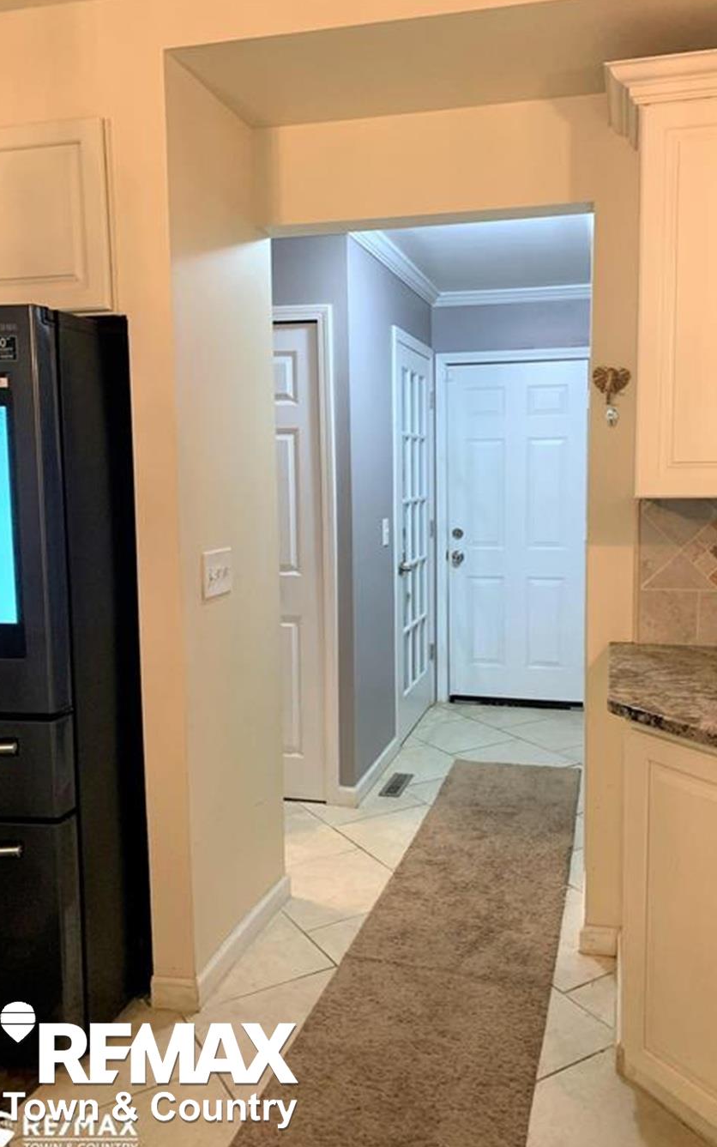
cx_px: 413
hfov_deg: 44.4
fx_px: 875
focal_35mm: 28
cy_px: 578
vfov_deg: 66.5
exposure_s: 1/40
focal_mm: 4.25
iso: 320
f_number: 1.8
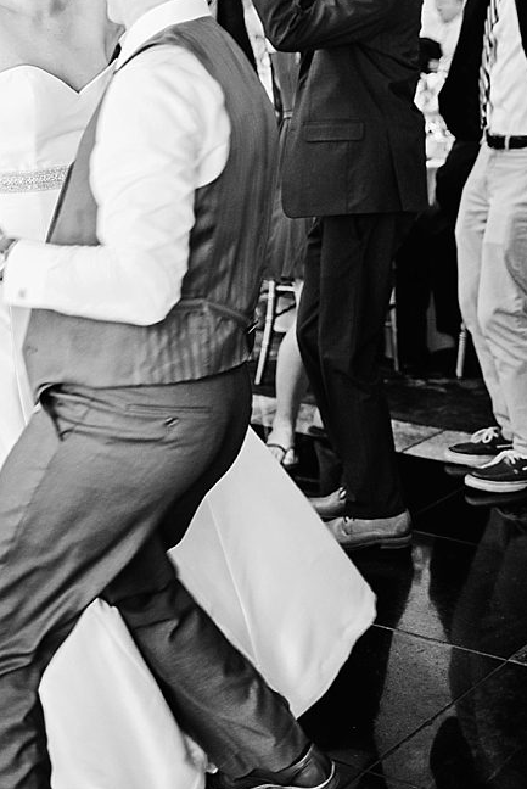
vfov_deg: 25.9
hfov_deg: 17.8
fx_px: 1666
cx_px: 84
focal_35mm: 76
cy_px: 93
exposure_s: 1/125
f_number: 1.8
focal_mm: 35
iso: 320
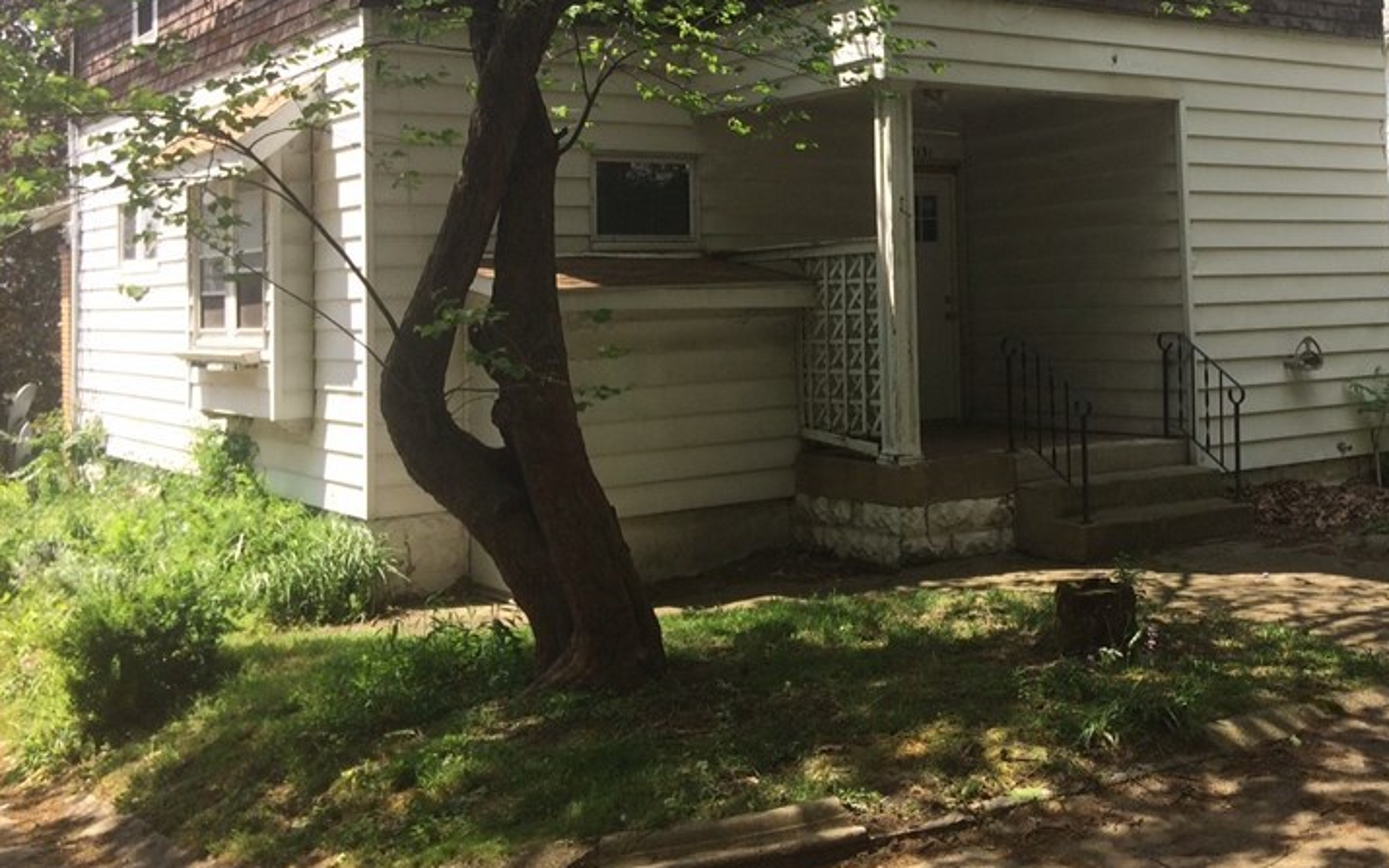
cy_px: 200
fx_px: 1666
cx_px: 929
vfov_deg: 28.7
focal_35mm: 44
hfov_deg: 44.6
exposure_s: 1/977
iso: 32
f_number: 2.2
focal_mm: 4.15
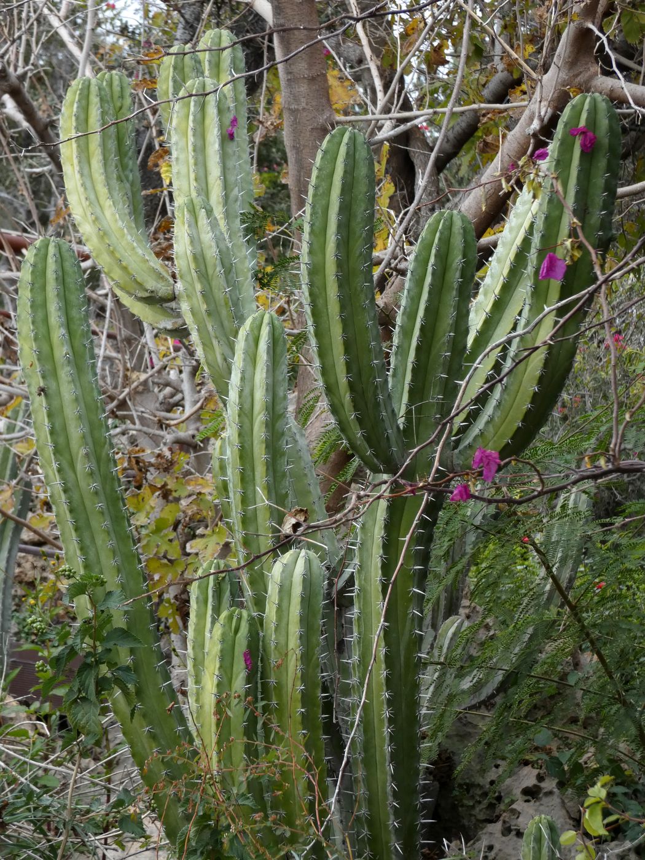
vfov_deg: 13.4
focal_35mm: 147
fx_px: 3652
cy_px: 430
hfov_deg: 10.1
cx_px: 322
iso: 160
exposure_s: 1/80
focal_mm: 26.3
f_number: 5.4
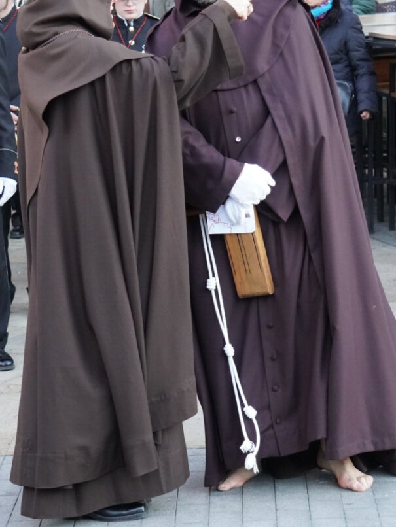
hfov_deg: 10.9
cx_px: 204
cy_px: 270
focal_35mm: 136
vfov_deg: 14.5
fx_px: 2073
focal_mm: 66
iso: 3200
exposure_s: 1/160
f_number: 4.5
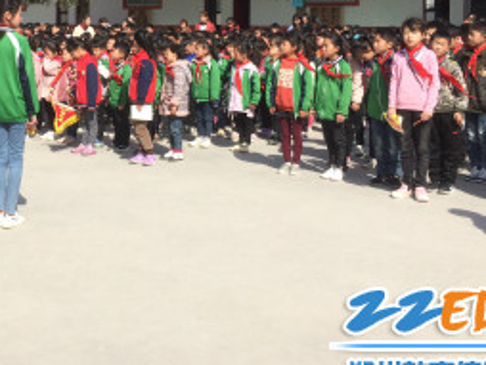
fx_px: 801
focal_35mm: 57
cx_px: 84
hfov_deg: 32.6
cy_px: 39
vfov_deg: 25.0
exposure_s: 1/2160
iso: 32
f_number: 2.2
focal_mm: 4.15
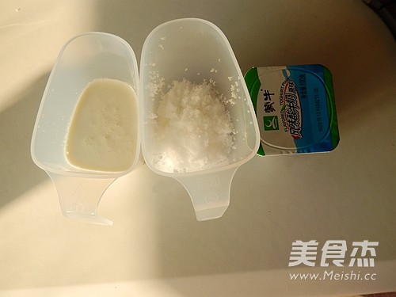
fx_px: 286
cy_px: 148
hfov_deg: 69.4
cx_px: 198
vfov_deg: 54.9
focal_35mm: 25
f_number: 3.4
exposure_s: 1/100
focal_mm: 4.5
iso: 125
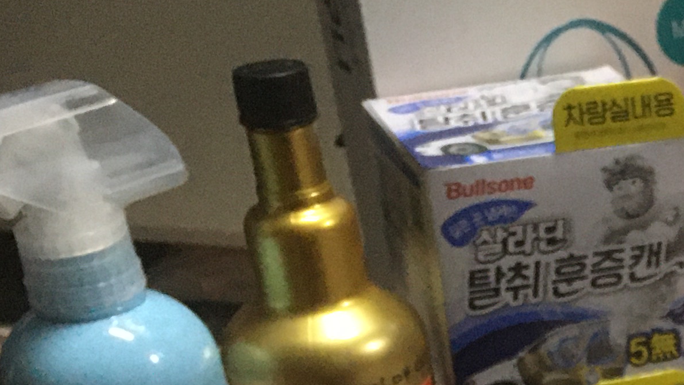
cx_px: 878
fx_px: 1941
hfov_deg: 18.6
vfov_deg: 10.6
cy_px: 690
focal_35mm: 107
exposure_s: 1/30
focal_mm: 4.15
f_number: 2.2
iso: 200
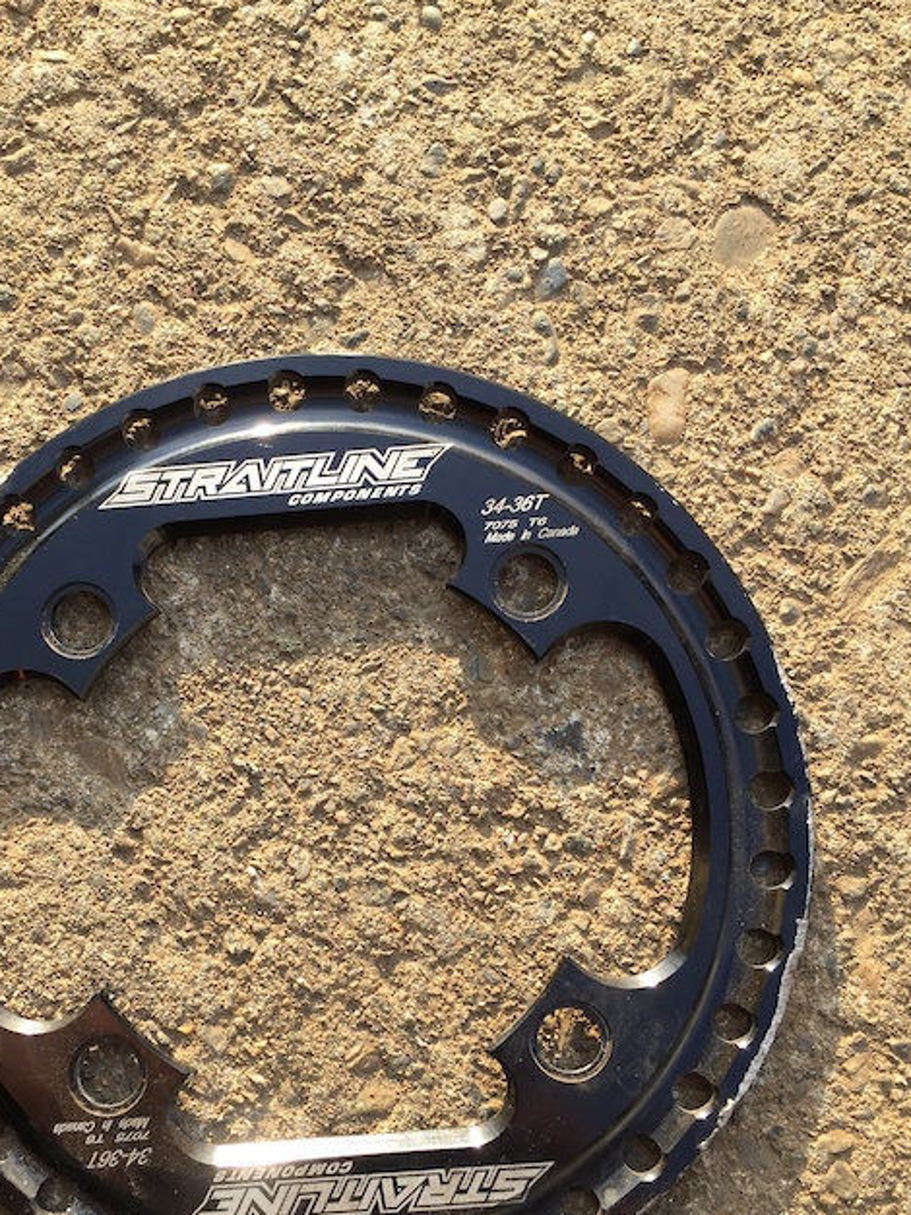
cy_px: 742
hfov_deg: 38.4
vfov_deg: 49.8
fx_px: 1299
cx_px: 335
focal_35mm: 37
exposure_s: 1/215
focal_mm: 4.15
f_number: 2.2
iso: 32
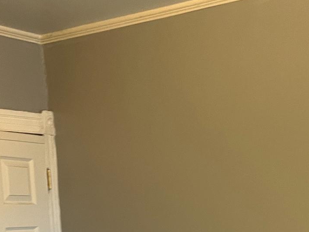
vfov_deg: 18.0
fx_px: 669
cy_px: 319
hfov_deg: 25.9
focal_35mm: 75
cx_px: 207
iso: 160
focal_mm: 5.7
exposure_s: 1/60
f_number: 1.5
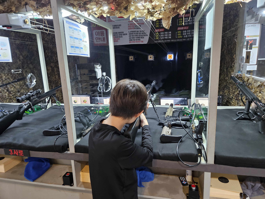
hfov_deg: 73.9
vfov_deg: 58.9
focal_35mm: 23
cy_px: 100
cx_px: 132
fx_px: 176
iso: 1250
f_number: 1.8
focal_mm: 5.4
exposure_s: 1/60
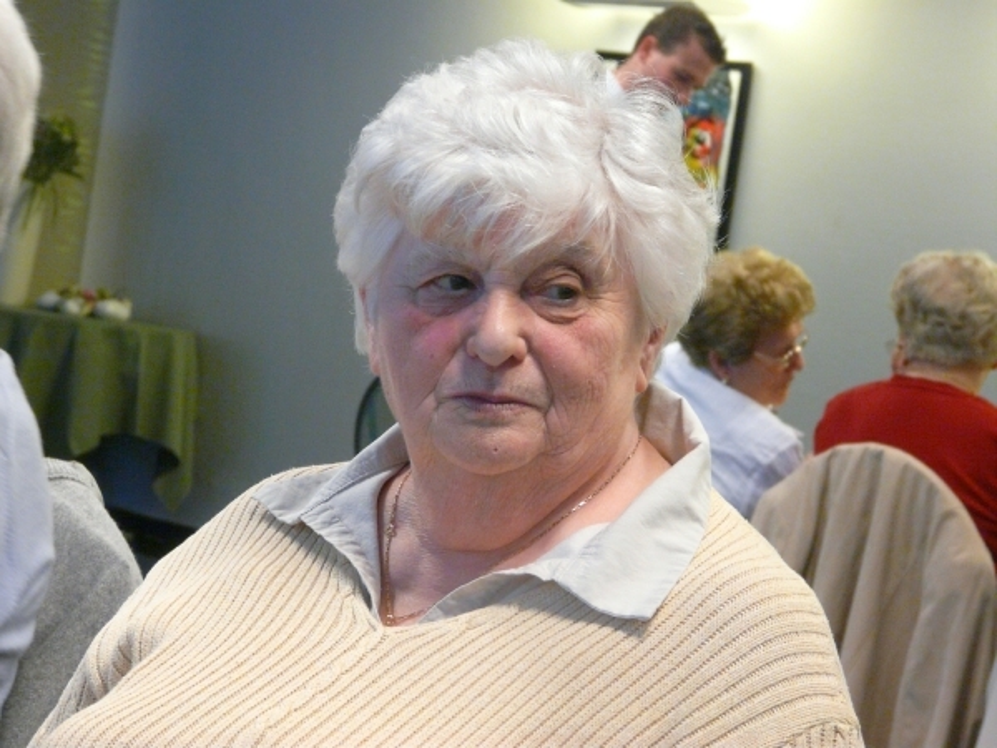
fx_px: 3370
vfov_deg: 12.7
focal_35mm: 117
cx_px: 498
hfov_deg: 16.8
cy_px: 374
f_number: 3.6
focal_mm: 19.2
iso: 400
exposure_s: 1/25
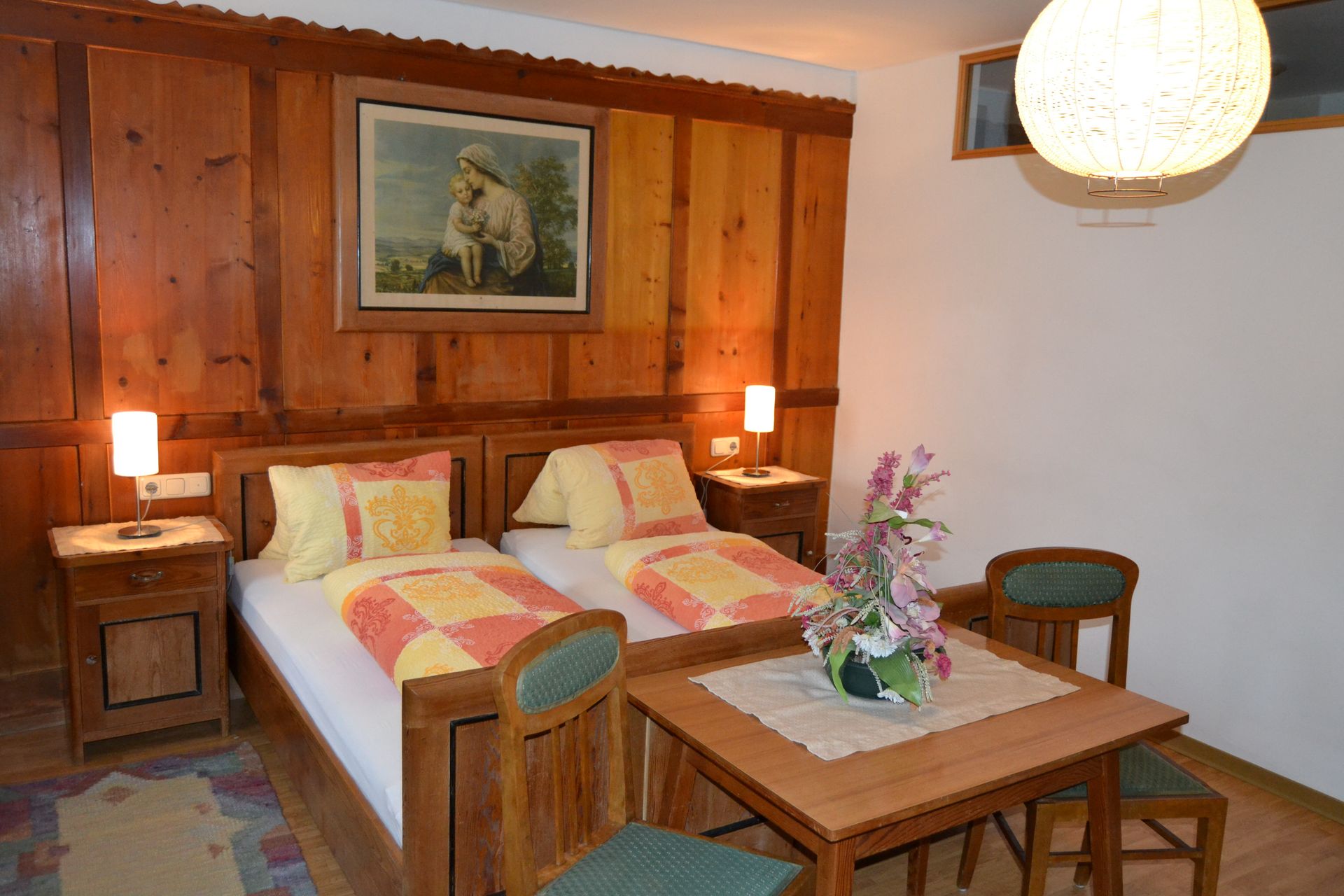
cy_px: 448
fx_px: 1008
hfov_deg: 67.4
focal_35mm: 27
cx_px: 672
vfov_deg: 47.9
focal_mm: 18
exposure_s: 1/60
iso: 1800
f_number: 3.5
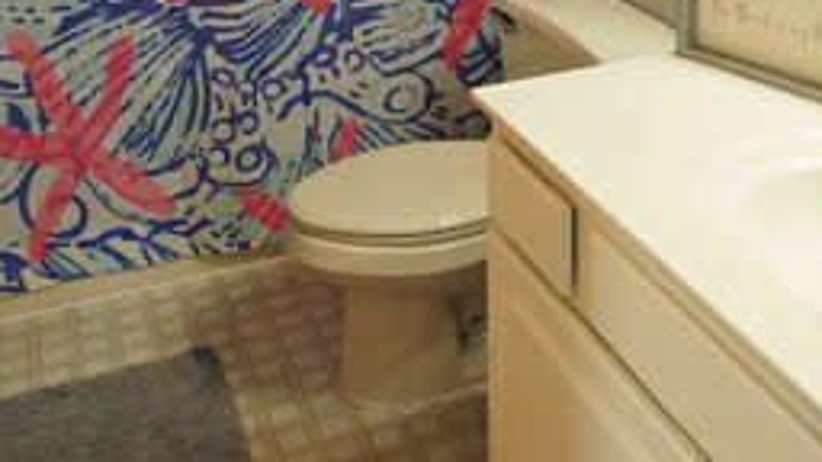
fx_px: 1024
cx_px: 559
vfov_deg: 23.2
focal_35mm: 47
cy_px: -103
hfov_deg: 43.0
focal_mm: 10
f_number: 4
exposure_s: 1/60
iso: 500
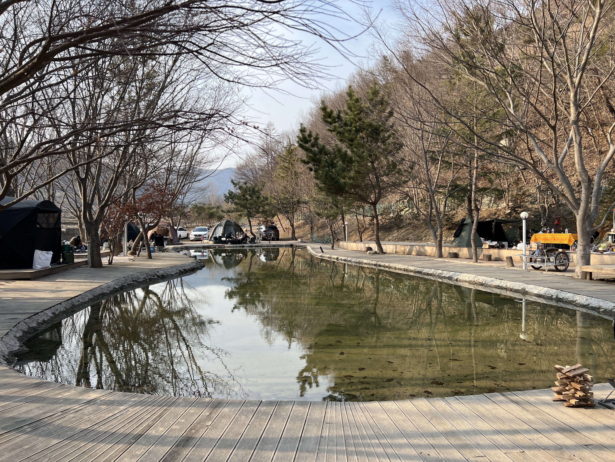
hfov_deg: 67.3
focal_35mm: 26
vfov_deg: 53.1
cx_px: 308
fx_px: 462
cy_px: 231
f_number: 1.5
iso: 50
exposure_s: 1/1159
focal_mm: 5.7
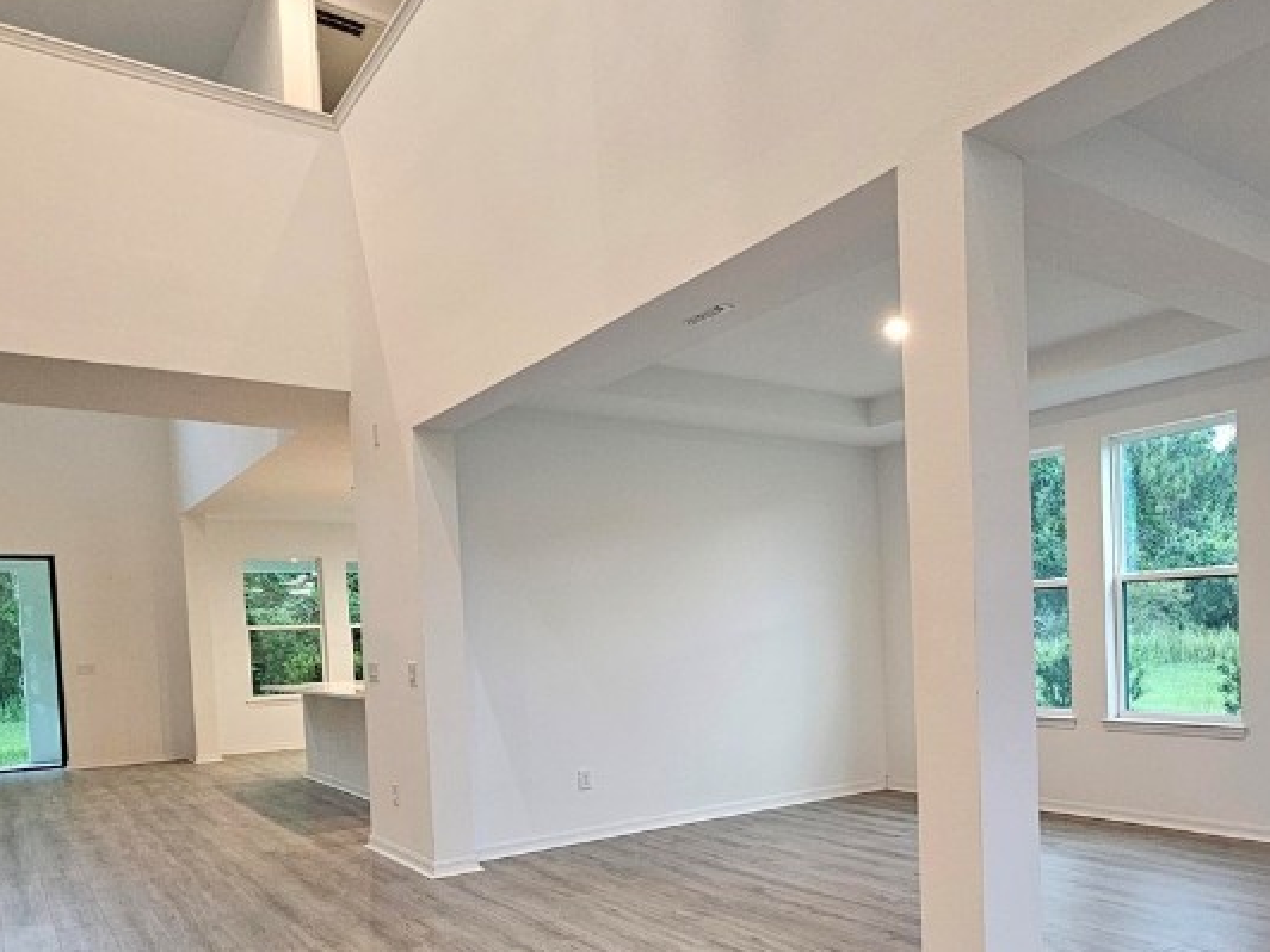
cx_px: 857
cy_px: 675
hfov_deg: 67.3
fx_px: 917
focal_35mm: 25
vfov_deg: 53.2
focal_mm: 2.2
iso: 320
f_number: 2.2
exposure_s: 1/60
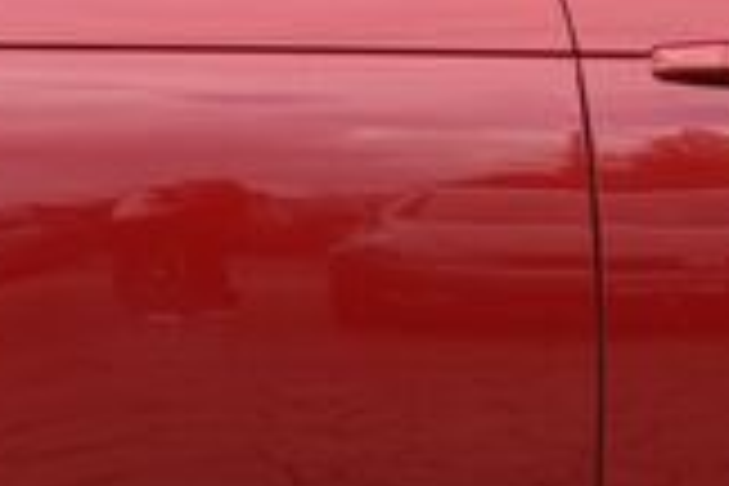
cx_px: 652
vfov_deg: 6.8
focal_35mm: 202
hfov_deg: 10.1
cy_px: 189
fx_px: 4090
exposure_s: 1/250
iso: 500
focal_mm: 32
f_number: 8
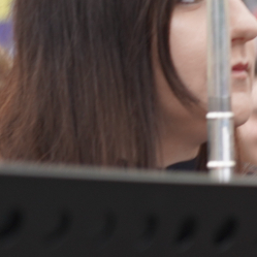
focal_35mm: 465
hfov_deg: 3.7
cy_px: 92
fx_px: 3906
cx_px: 629
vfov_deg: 3.8
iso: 250
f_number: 4
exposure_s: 1/160
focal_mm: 105
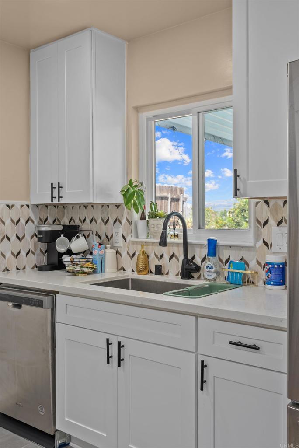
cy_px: 224
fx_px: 444
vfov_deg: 53.5
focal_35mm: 36
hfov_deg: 37.2
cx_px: 150
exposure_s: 1/3
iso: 200
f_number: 6.3
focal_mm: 35.7
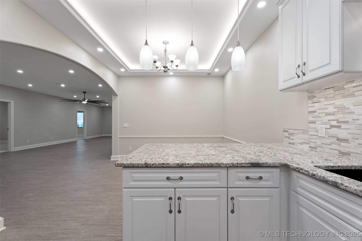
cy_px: 120
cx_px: 181
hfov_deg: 96.7
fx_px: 161
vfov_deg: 73.7
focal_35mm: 16
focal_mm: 16
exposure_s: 1/8
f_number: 9
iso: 200
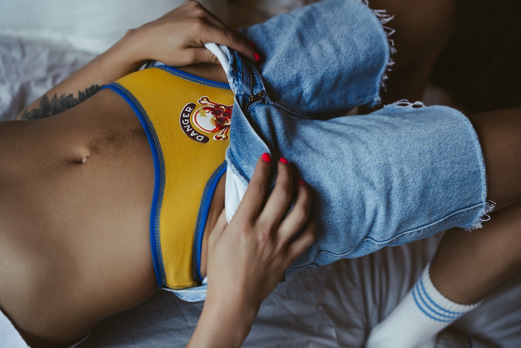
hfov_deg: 40.6
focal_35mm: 49
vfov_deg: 27.7
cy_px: 174
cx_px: 260
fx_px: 705
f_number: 3.2
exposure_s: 1/250
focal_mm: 48.7
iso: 500
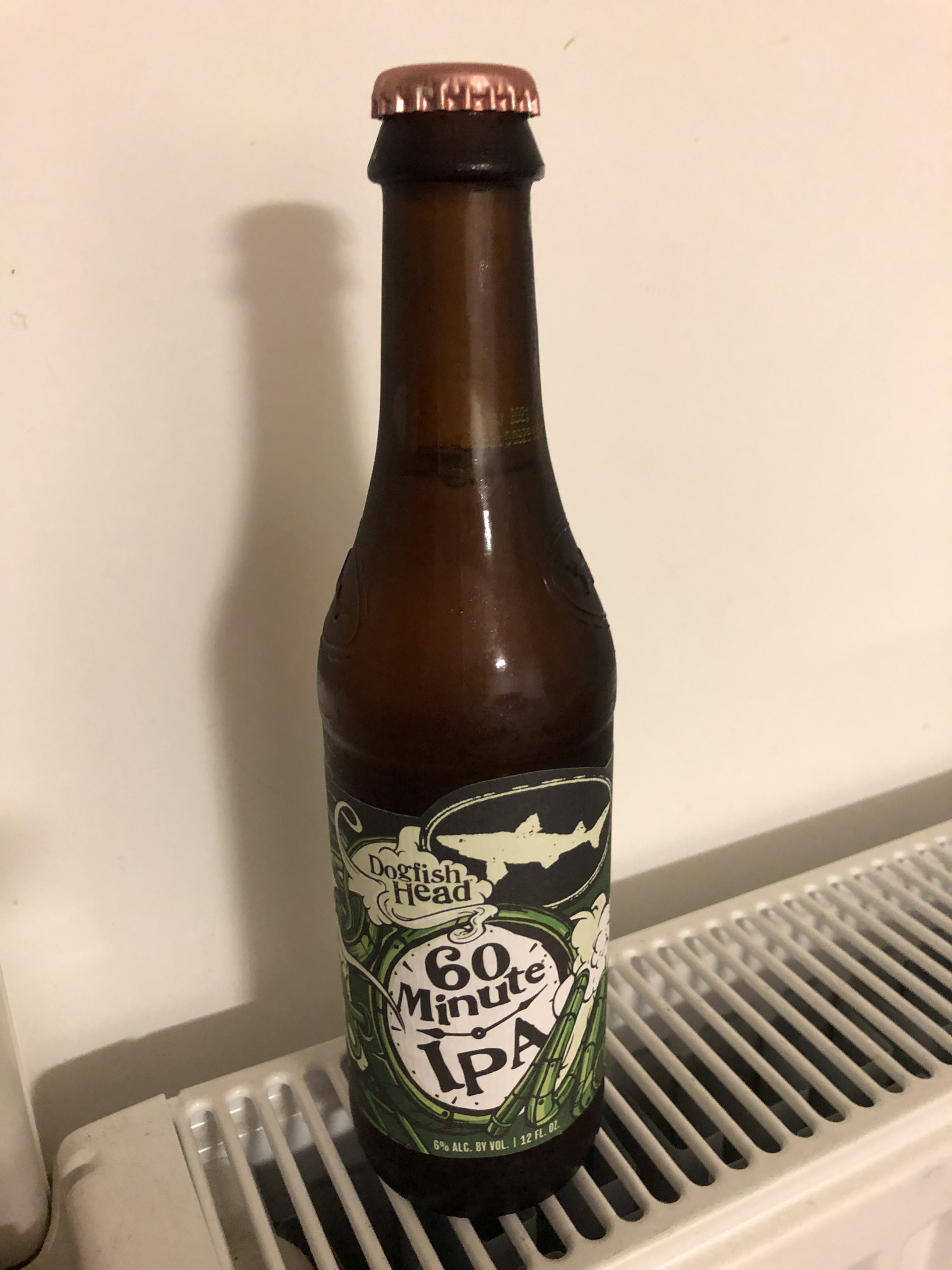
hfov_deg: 49.7
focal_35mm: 28
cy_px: 635
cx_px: 476
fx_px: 1027
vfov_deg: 63.4
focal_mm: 3.99
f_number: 1.8
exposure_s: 1/4
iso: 100
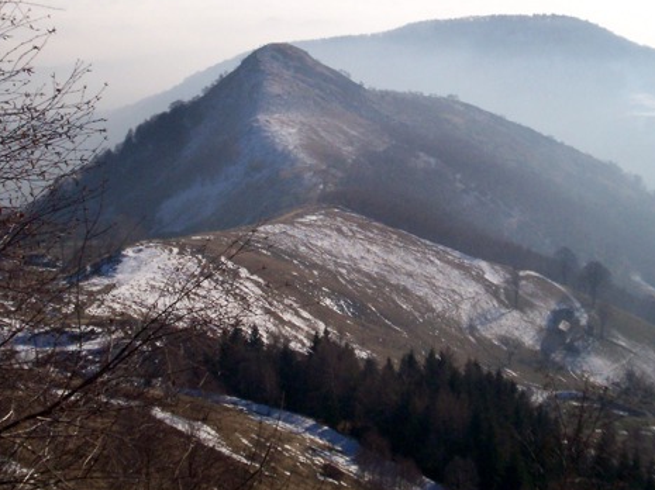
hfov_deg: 31.2
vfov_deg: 23.5
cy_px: 162
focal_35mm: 62
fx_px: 1172
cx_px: 359
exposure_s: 1/1300
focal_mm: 5.9
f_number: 4.5
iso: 100
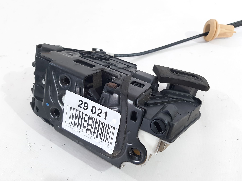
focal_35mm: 27
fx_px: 189
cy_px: 90
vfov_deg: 51.3
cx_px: 121
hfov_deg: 65.3
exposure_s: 1/50
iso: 100
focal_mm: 3.93
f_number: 1.7
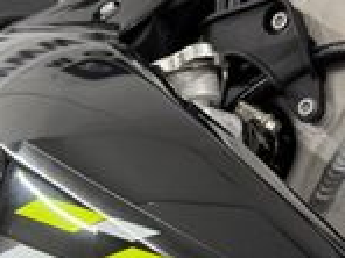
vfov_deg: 13.6
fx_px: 1037
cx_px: 86
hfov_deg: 18.8
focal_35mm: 104
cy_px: 351
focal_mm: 6.76
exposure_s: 1/50
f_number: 1.78
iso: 250
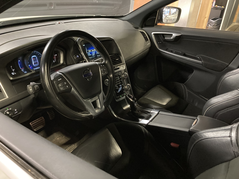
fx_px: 193
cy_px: 90
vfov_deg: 49.7
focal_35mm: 28
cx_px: 120
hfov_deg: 63.4
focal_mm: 3.99
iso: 640
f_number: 1.8
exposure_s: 1/22
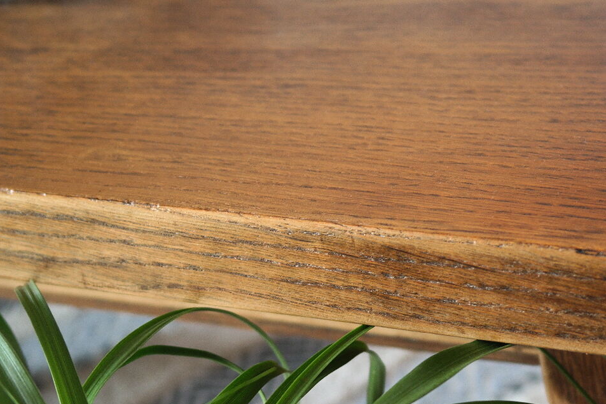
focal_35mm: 78
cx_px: 504
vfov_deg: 17.4
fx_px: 1313
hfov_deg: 25.4
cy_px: 290
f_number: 5.6
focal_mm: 28
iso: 200
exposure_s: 1/30
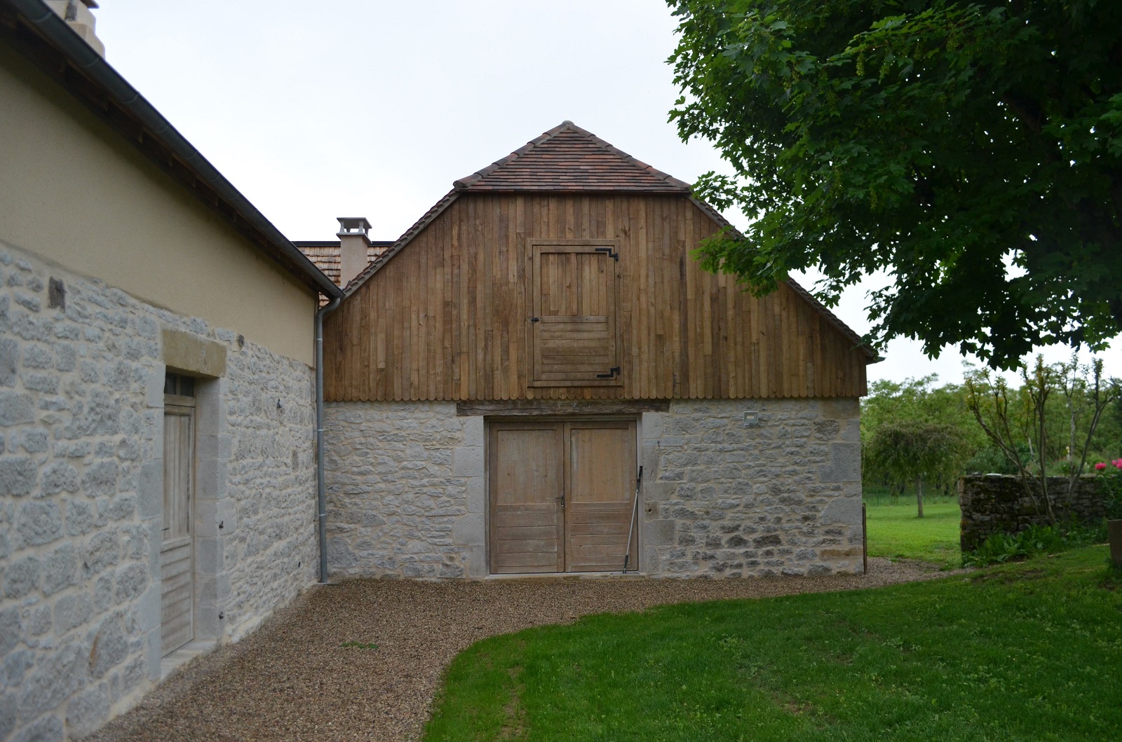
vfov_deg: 47.7
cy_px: 371
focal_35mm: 27
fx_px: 840
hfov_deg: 67.5
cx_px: 561
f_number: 3.5
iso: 800
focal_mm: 18
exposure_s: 1/1000
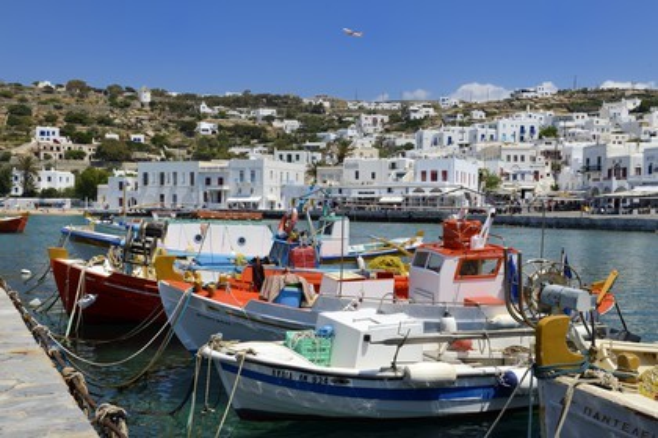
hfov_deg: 46.4
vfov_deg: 31.9
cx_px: 329
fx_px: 768
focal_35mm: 42
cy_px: 219
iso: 200
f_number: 13
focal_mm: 42
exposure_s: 1/320
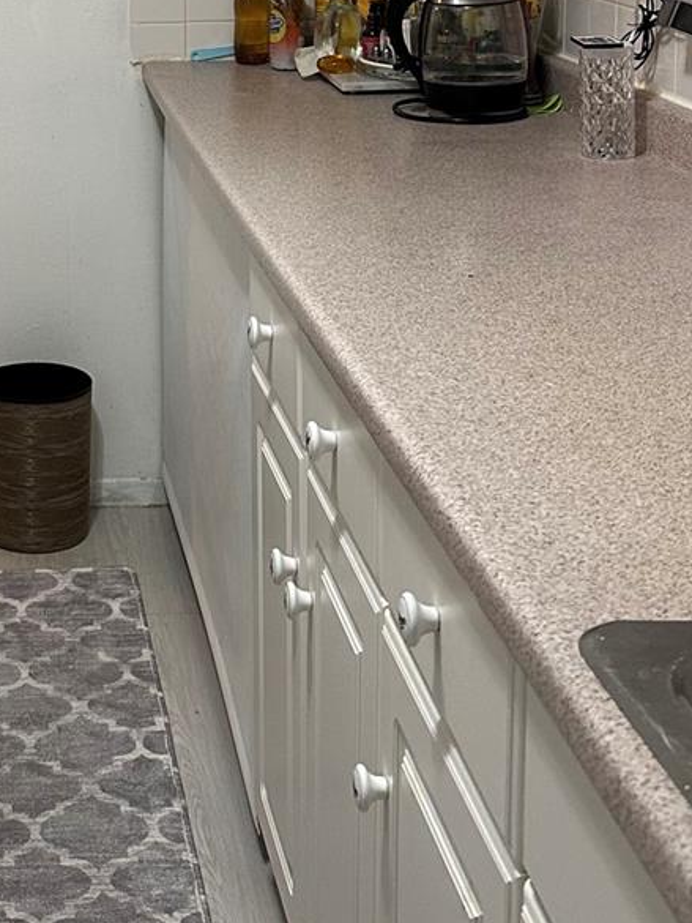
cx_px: 14
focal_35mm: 63
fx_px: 1679
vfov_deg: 29.2
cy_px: 55
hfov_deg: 22.5
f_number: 1.78
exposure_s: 1/60
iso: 200
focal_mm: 6.86
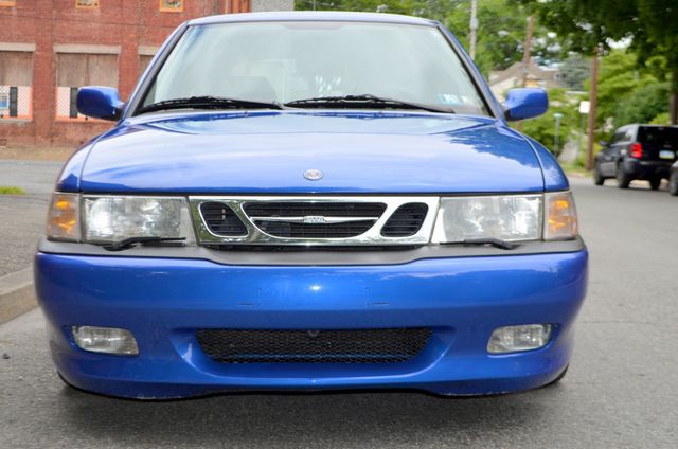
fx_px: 1128
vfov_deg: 22.5
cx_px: 339
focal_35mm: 60
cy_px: 224
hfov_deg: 33.5
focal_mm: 40
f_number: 5.6
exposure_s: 1/200
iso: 100
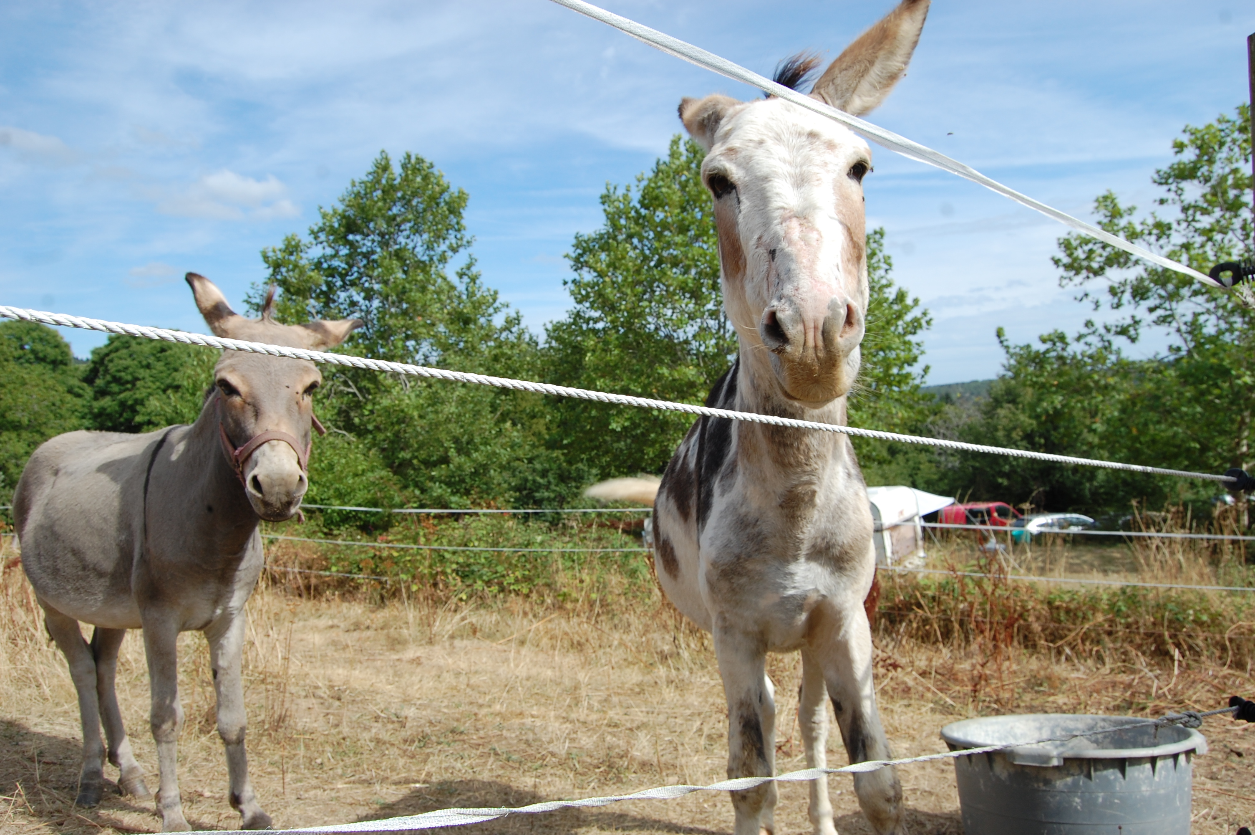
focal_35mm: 27
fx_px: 940
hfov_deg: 67.4
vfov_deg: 47.8
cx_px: 628
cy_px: 418
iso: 200
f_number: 9
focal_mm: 18
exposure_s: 1/320
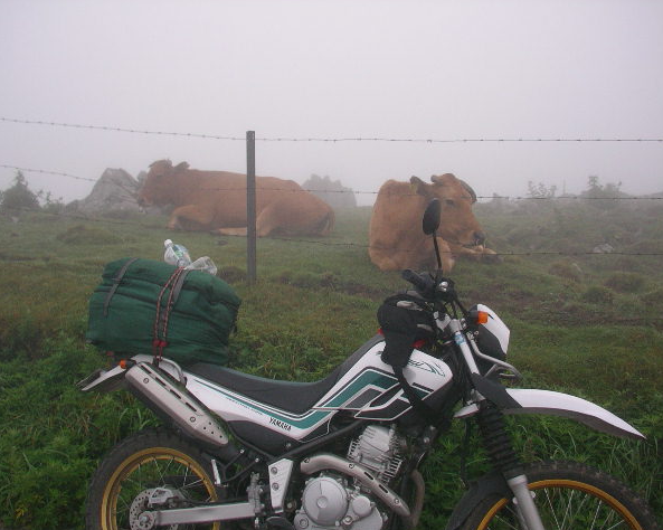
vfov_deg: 38.2
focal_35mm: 39
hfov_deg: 46.8
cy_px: 266
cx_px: 318
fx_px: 765
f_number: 2.8
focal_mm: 5.7
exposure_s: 1/40
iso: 100
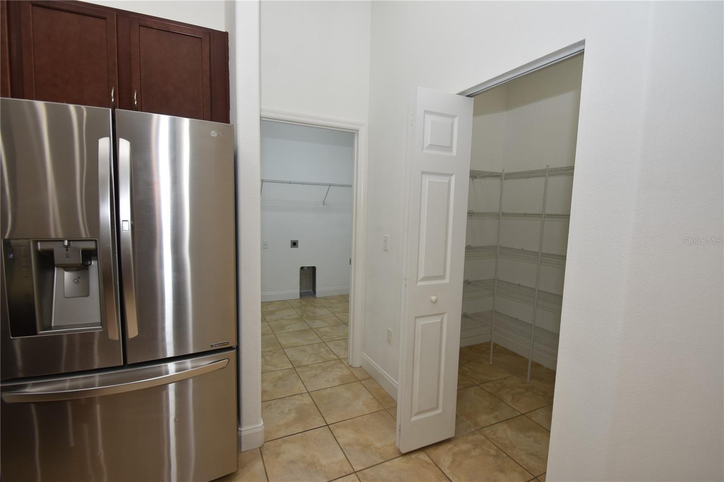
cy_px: 241
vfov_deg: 72.0
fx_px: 332
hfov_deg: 95.0
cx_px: 362
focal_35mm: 16
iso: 200
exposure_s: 1/60
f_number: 4
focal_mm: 11
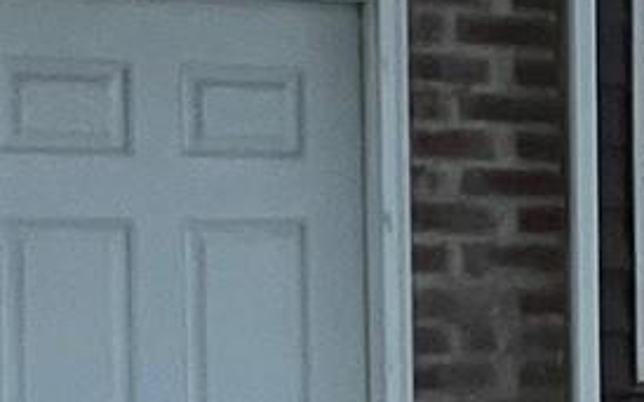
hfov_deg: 17.6
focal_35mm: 103
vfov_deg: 12.7
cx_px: 1034
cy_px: 289
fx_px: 1807
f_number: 1.8
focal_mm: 1.57
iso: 640
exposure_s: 1/60
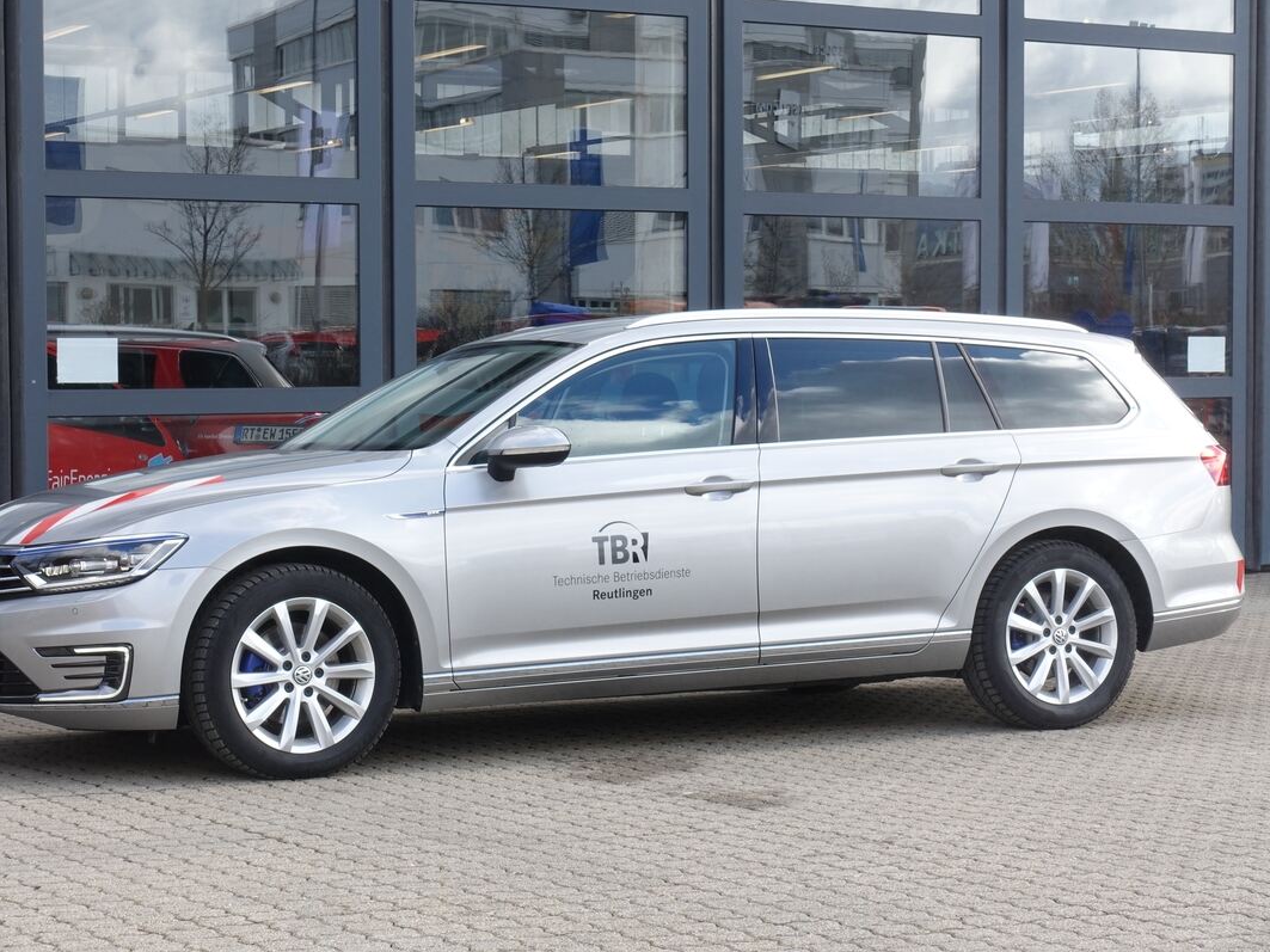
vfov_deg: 19.4
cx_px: 582
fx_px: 2788
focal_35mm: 76
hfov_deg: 25.7
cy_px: 475
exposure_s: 1/50
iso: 200
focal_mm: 25.7
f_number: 11
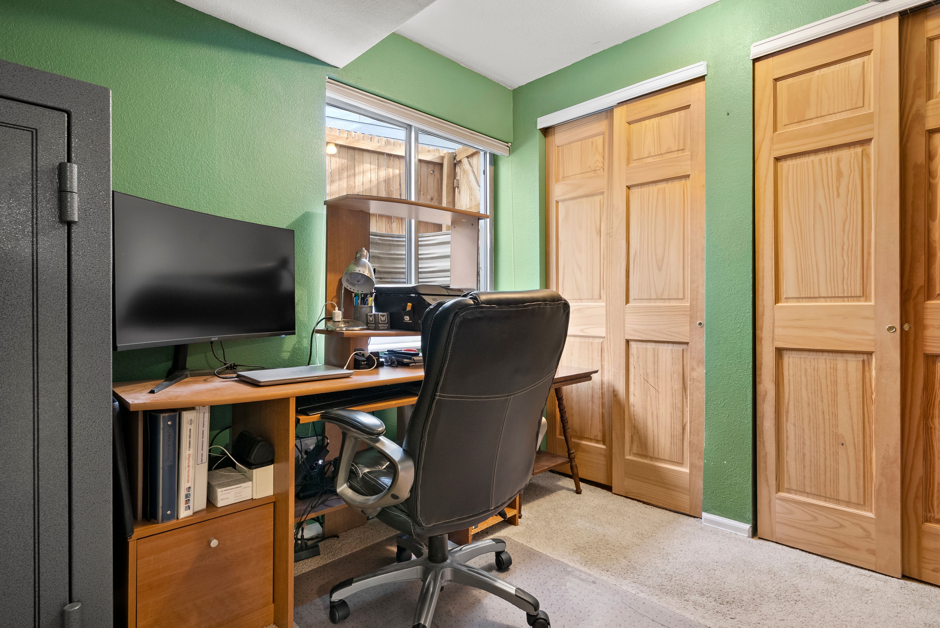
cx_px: 470
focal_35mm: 18
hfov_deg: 90.0
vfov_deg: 67.5
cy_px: 314
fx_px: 470
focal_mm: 18
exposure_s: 1/2.5
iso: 640
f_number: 8
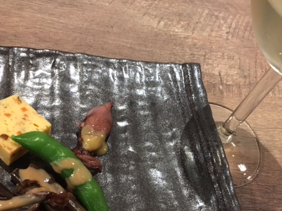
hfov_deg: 45.7
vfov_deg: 35.1
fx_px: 334
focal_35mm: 41
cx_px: 152
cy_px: 120
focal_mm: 4.15
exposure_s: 1/15
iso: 400
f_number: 2.2
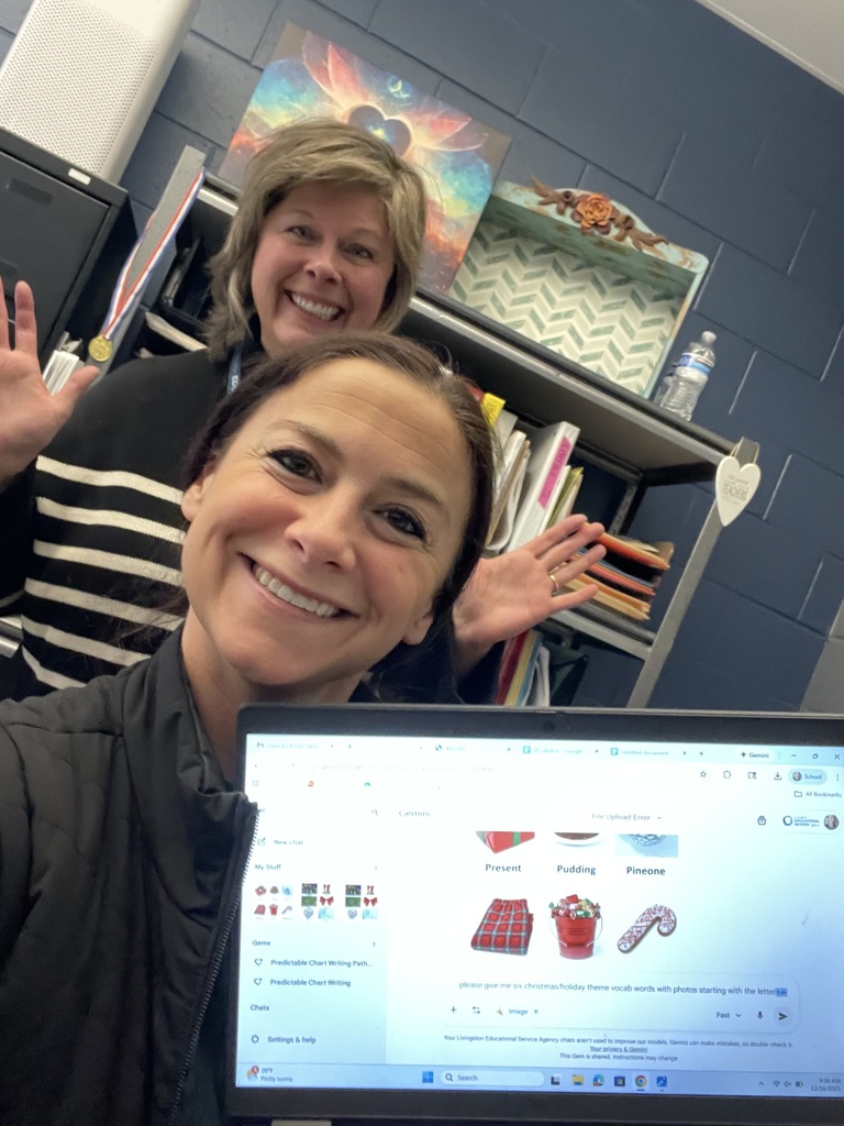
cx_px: 422
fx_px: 975
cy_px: 563
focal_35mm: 30
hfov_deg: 46.8
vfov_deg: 60.0
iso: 640
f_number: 2.2
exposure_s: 1/30
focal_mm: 2.71
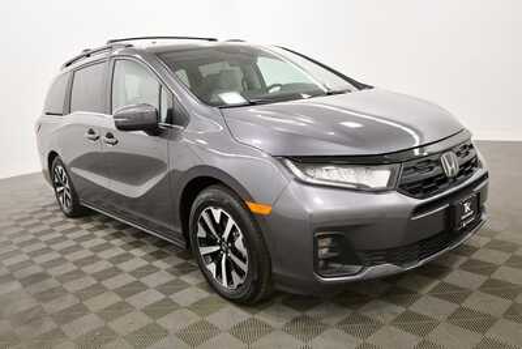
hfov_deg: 61.9
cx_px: 261
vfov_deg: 43.6
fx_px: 435
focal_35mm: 30
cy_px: 174
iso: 1400
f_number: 5.6
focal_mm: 20
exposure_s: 1/125
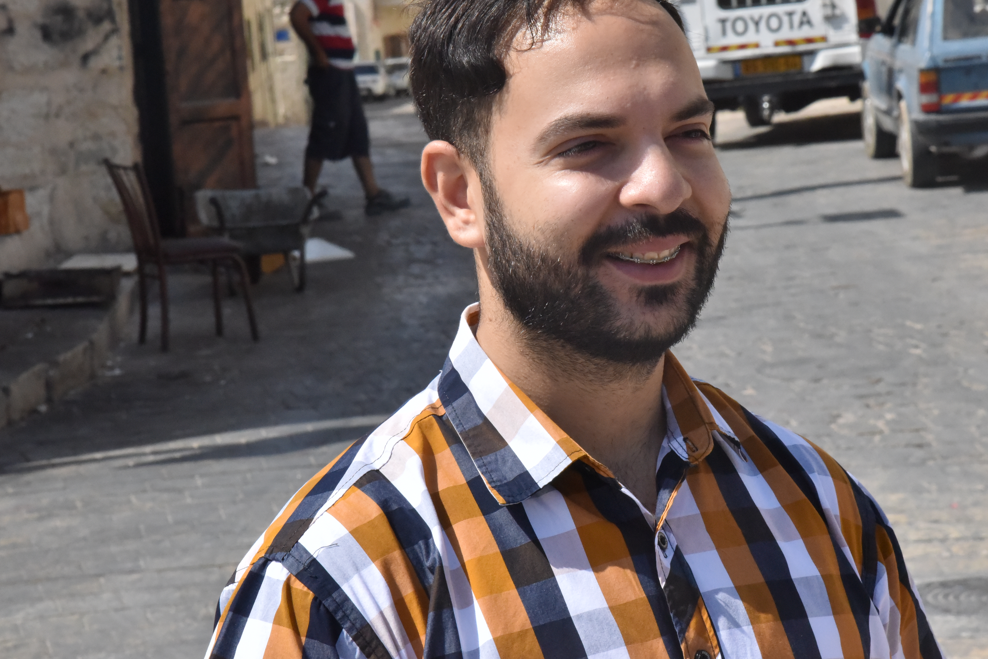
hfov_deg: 16.2
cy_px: 277
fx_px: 3458
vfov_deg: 10.9
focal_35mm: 126
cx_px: 599
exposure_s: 1/1600
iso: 2500
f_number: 20
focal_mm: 98
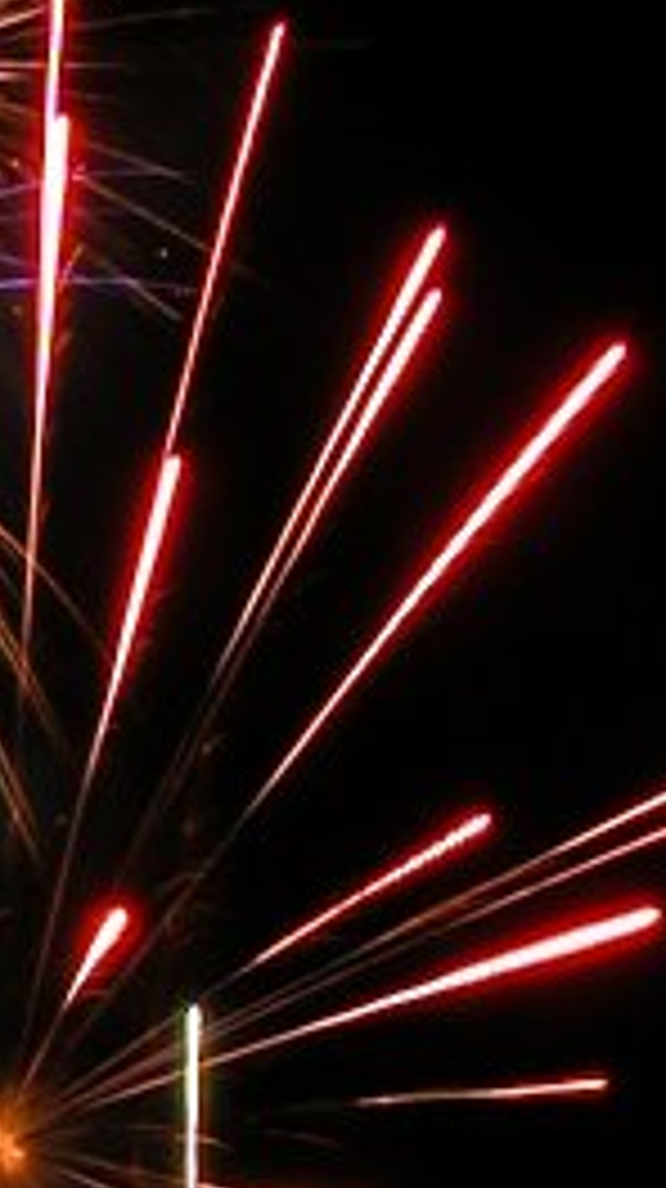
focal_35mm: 185
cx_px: -450
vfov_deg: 11.6
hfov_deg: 6.4
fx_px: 5823
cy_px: 842
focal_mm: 8.9
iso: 100
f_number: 8
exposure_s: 4
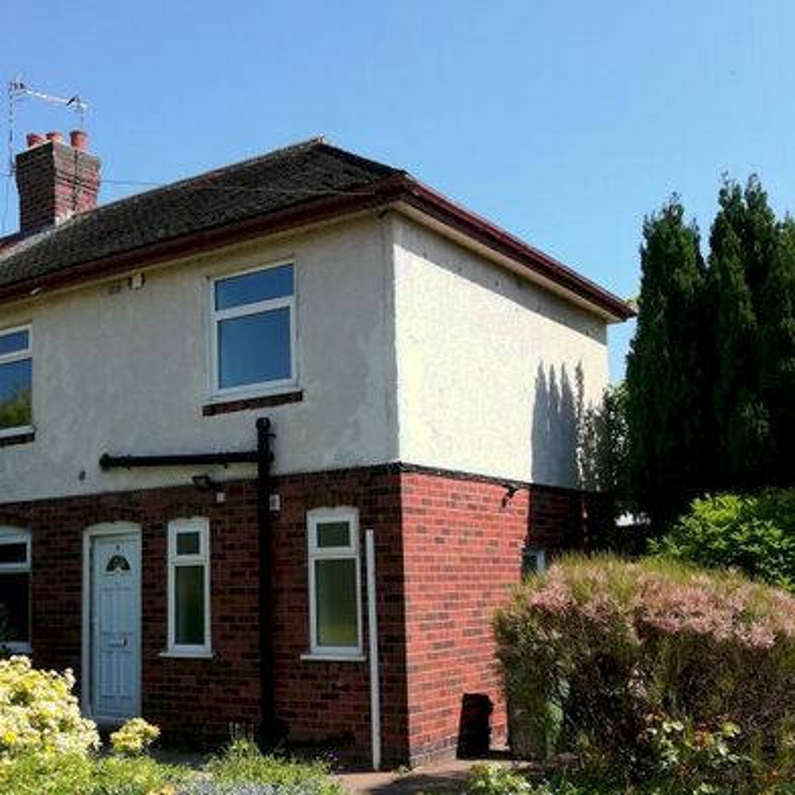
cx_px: 320
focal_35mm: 41
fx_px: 1065
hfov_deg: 40.8
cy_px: 467
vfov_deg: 40.8
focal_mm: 3.81
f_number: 2.2
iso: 50
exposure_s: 1/651
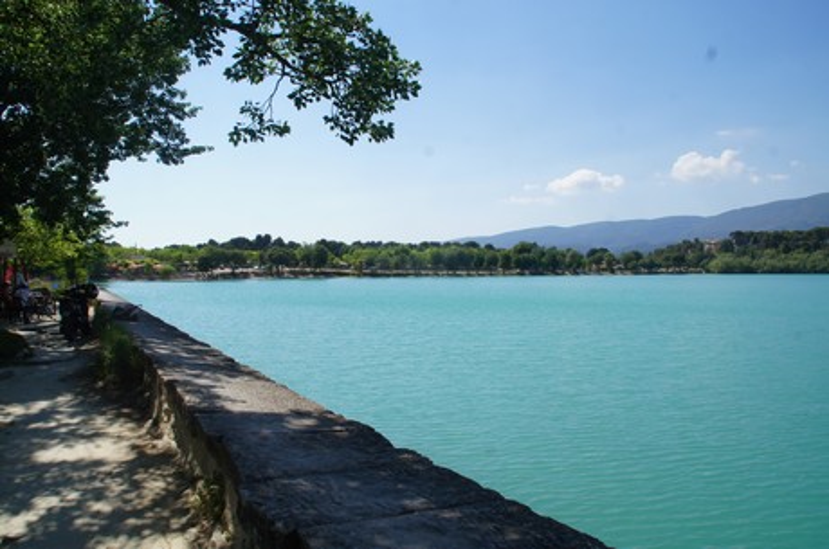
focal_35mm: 27
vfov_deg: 47.8
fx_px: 621
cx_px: 414
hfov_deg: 67.5
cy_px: 274
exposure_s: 1/160
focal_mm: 18
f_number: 11
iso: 100
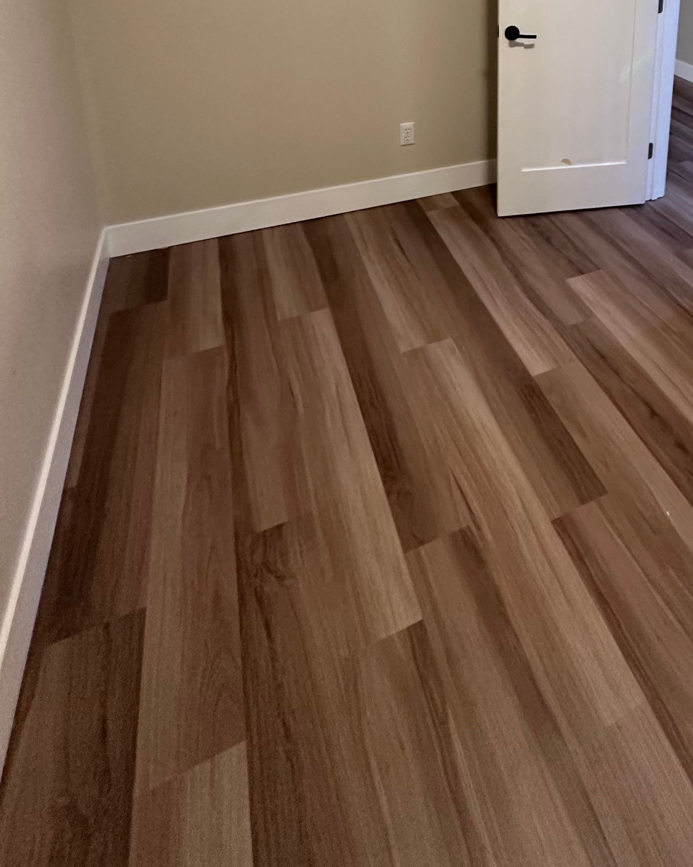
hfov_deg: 50.7
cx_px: 579
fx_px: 667
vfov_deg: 55.3
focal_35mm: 26
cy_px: 55
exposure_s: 1/60
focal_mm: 2.22
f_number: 2.2
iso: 320
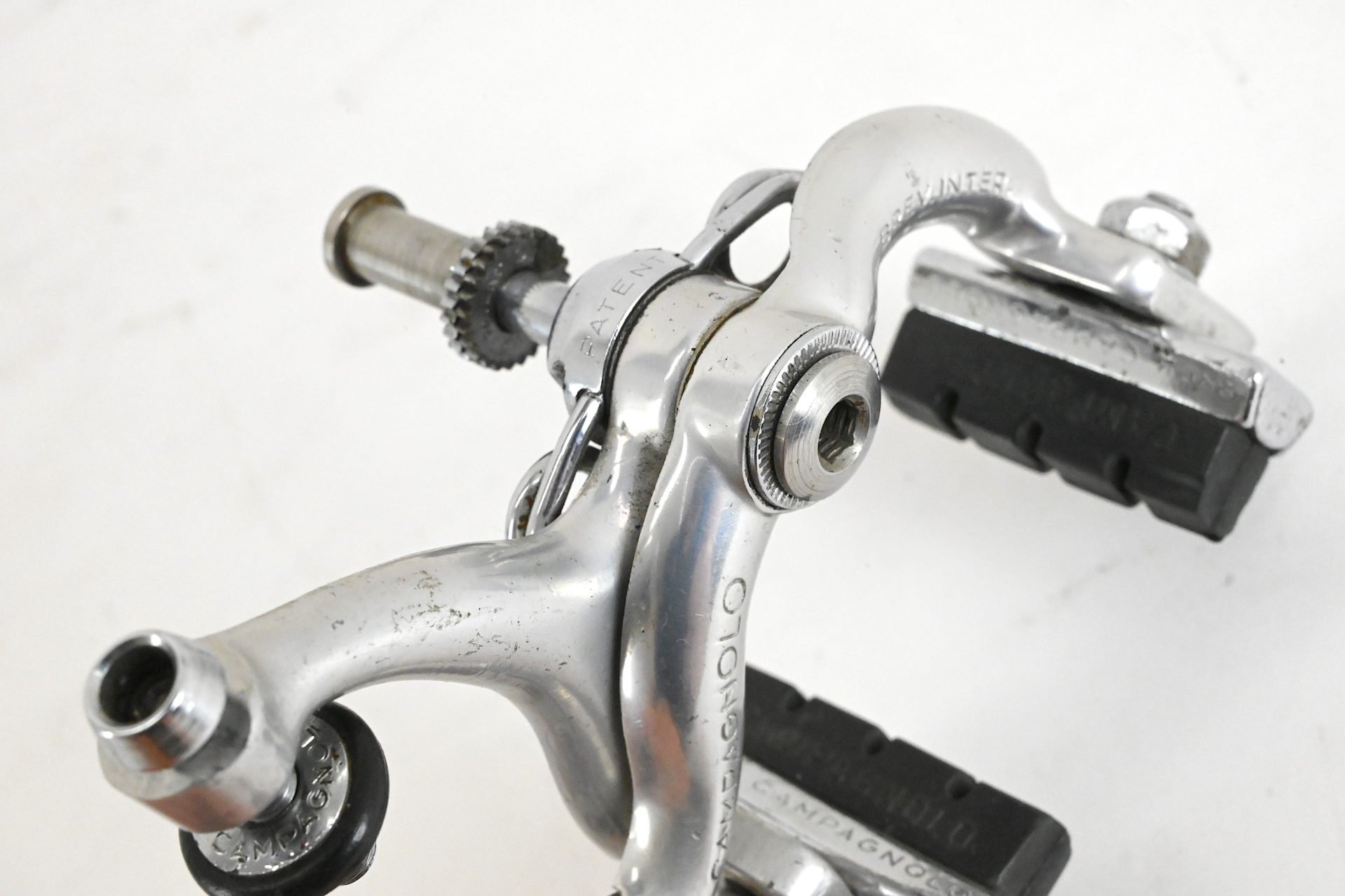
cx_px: 672
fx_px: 2614
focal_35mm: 70
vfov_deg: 19.4
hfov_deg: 28.9
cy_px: 448
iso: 12800
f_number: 18
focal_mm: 70
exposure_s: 1/400
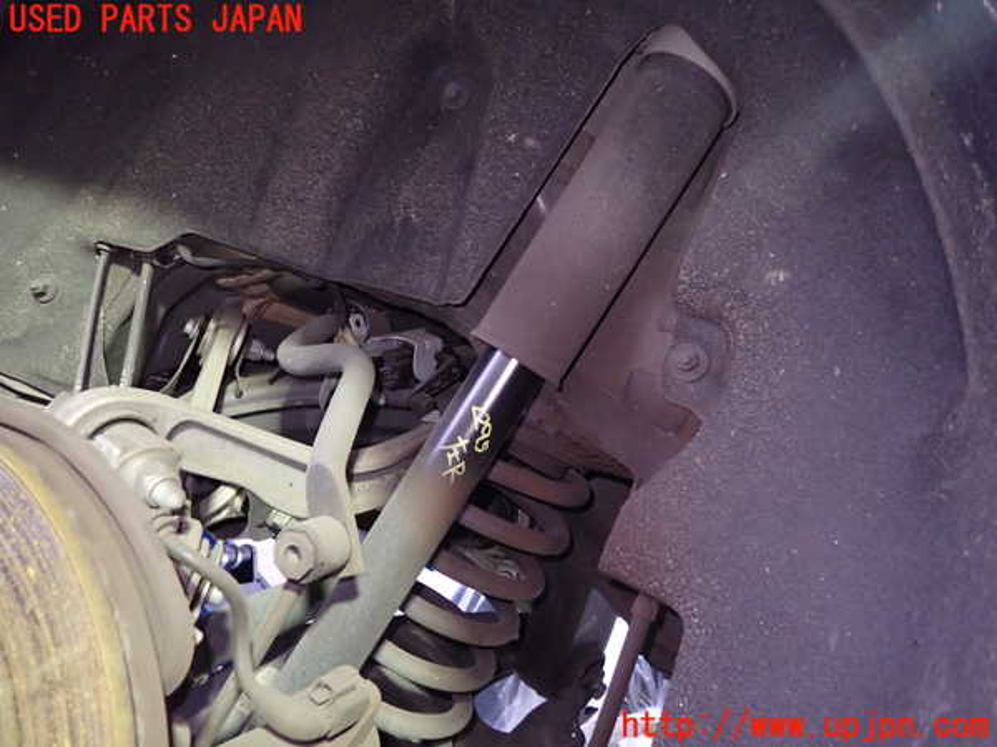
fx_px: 720
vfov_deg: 54.9
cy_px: 374
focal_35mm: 25
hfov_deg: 69.4
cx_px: 498
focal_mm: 4.5
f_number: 2
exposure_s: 1/20
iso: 800
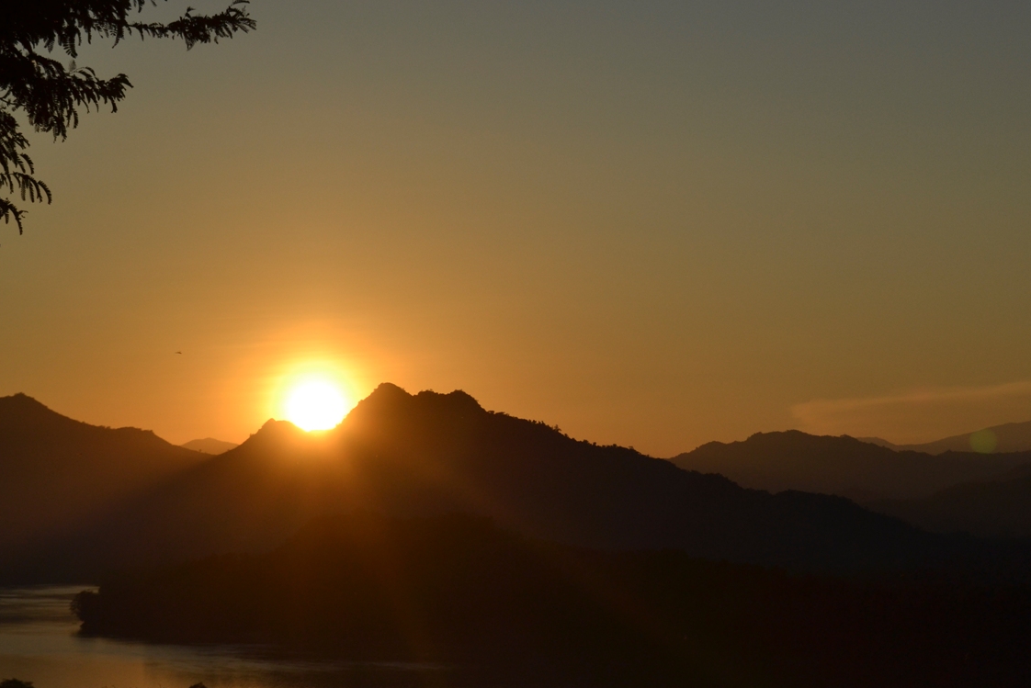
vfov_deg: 13.5
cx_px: 627
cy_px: 387
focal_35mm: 102
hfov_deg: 20.1
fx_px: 2911
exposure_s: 1/1250
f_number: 10
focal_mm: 55
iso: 200
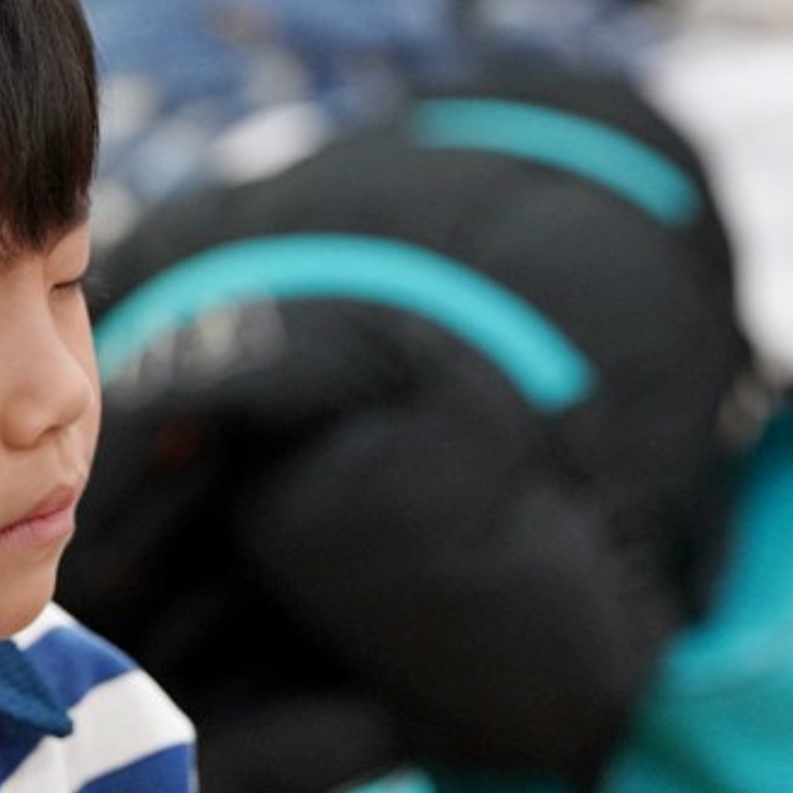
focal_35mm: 372
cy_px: 523
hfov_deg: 4.7
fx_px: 9641
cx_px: -80
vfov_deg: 4.7
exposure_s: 1/200
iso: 3200
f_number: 4
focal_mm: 160
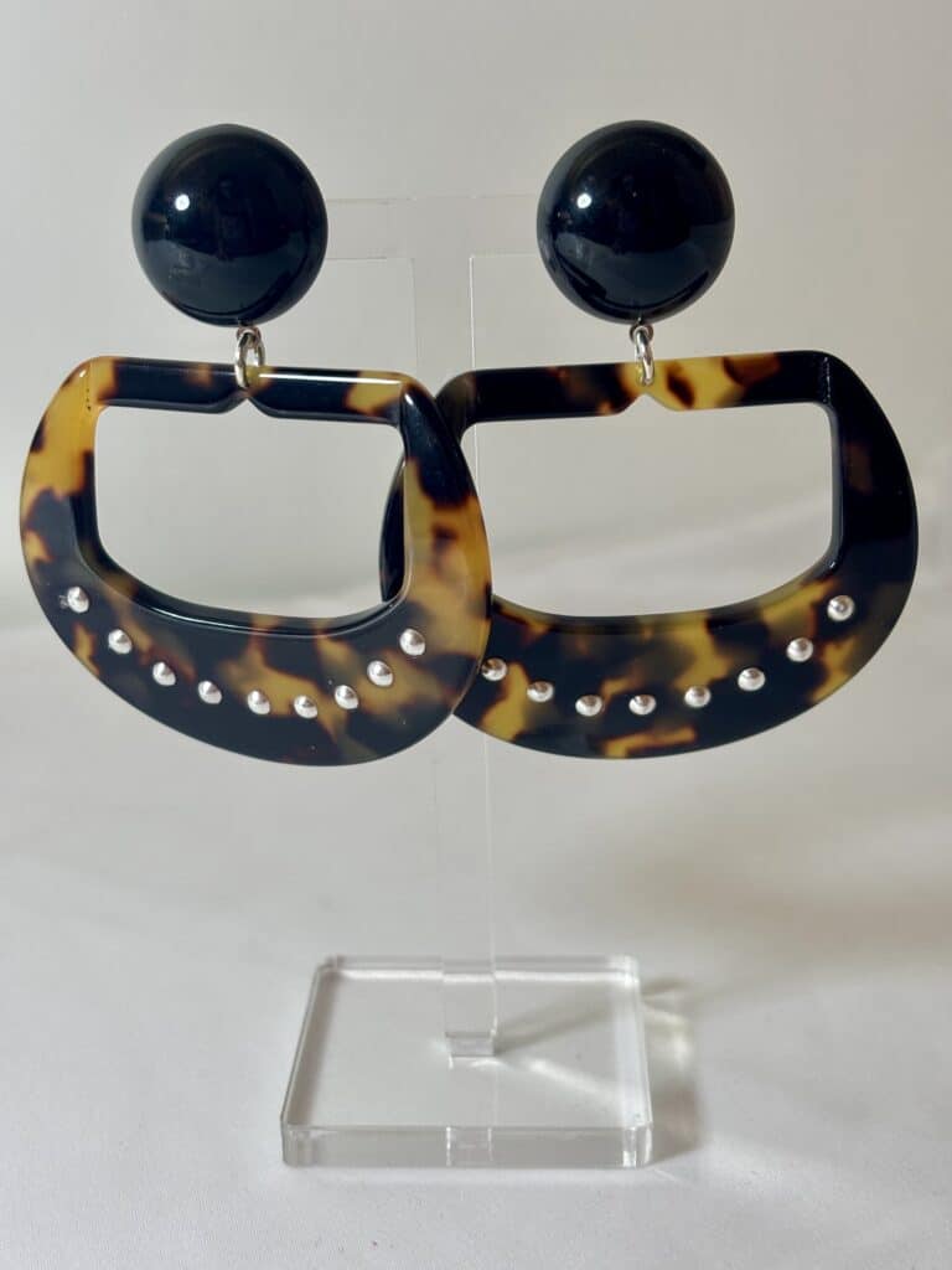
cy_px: 635
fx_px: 1907
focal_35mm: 52
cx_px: 476
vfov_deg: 36.8
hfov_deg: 28.0
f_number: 1.6
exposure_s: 1/100
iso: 32
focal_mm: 5.96
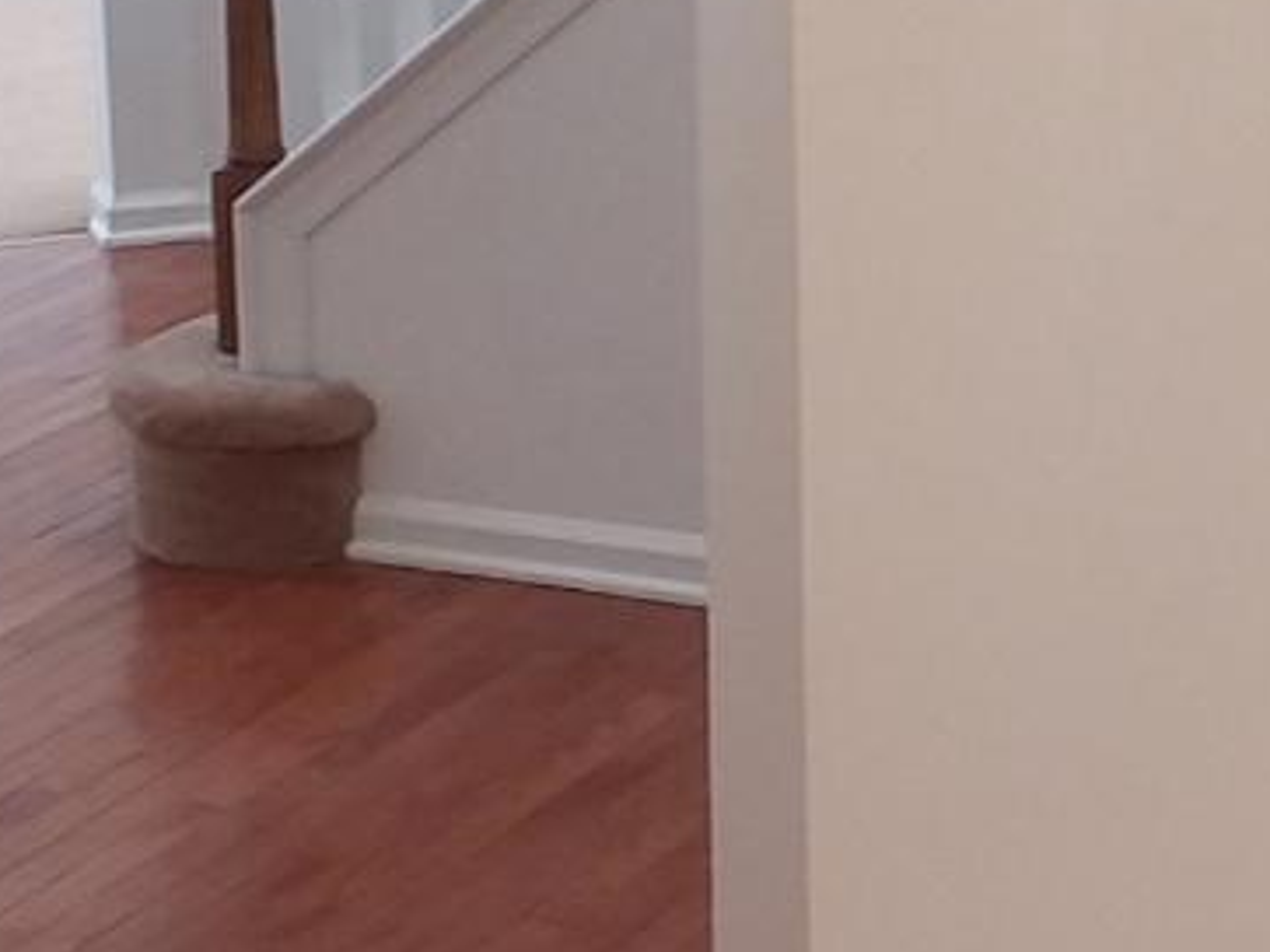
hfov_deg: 17.0
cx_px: 1011
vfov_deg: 12.8
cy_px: 217
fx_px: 4218
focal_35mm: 115
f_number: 1.9
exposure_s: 1/33
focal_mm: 2.47
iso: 50
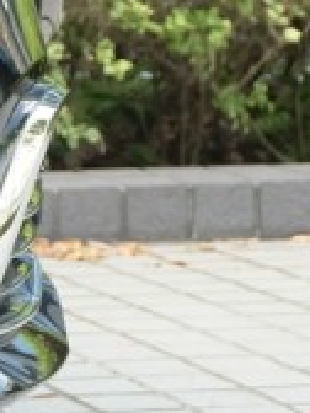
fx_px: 3570
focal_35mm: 299
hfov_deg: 4.6
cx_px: -812
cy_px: 53
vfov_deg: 6.6
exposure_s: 1/105
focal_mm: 34
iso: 400
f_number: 5
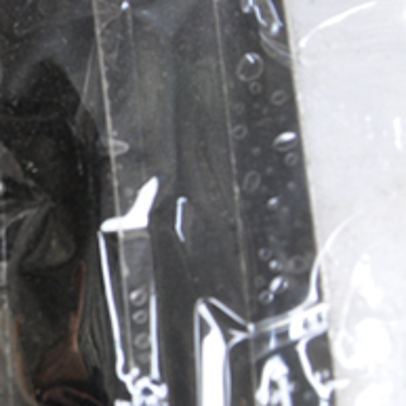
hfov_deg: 16.3
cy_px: 97
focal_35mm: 89
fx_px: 1181
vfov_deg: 19.4
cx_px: -337
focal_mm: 18
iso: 400
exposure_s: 1/25
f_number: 5
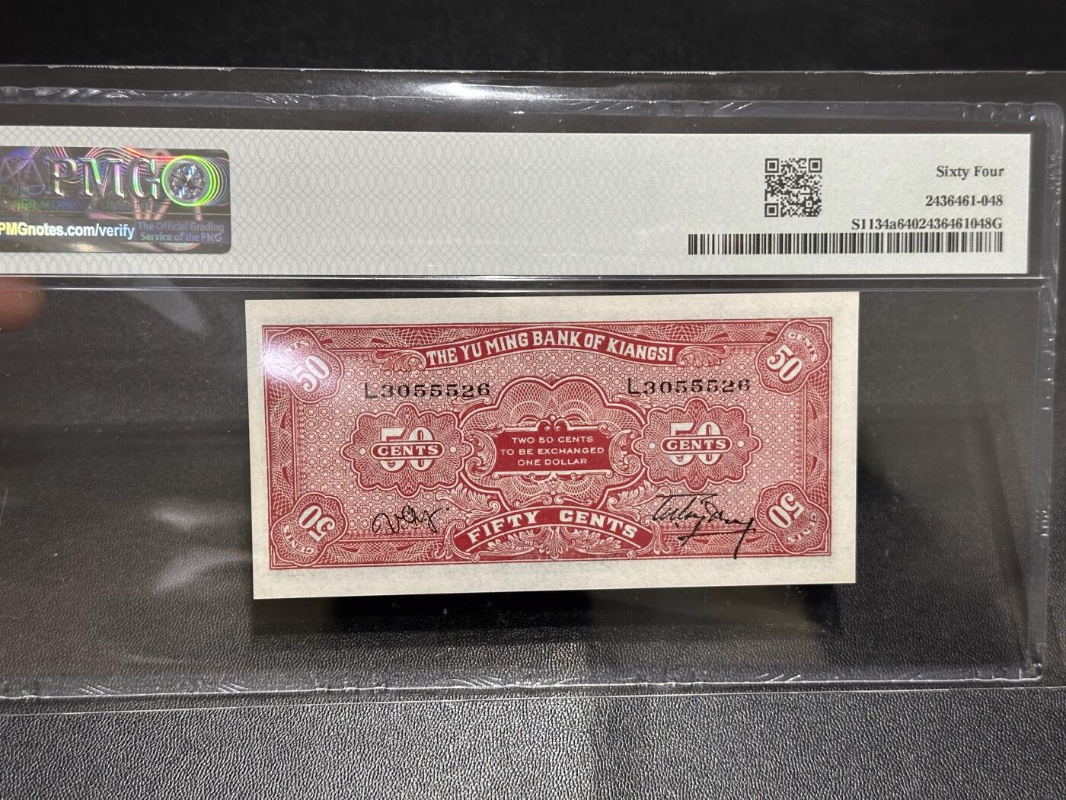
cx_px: 533
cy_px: 400
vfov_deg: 30.3
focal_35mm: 48
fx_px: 1478
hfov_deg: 39.7
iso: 160
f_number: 1.78
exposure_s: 1/50
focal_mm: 6.86
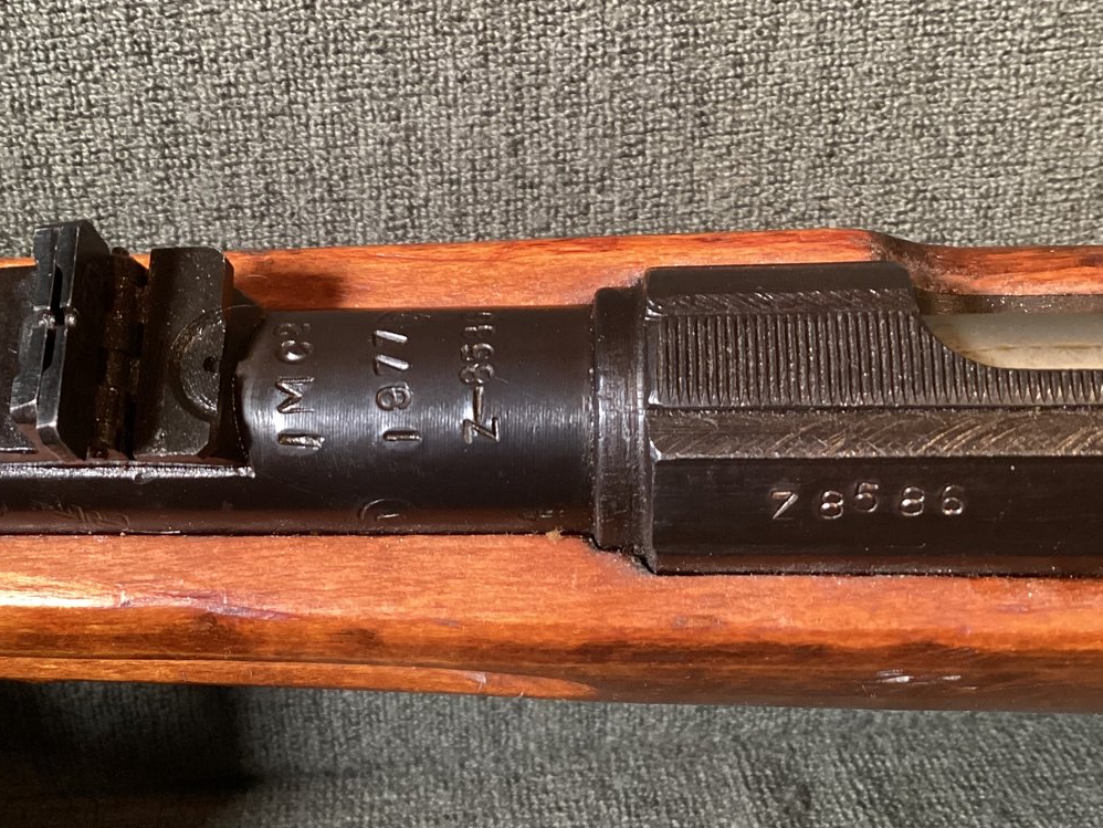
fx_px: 1498
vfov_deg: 30.9
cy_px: 404
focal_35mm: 47
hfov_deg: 40.2
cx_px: 435
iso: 320
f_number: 2.4
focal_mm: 3.3
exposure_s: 1/33
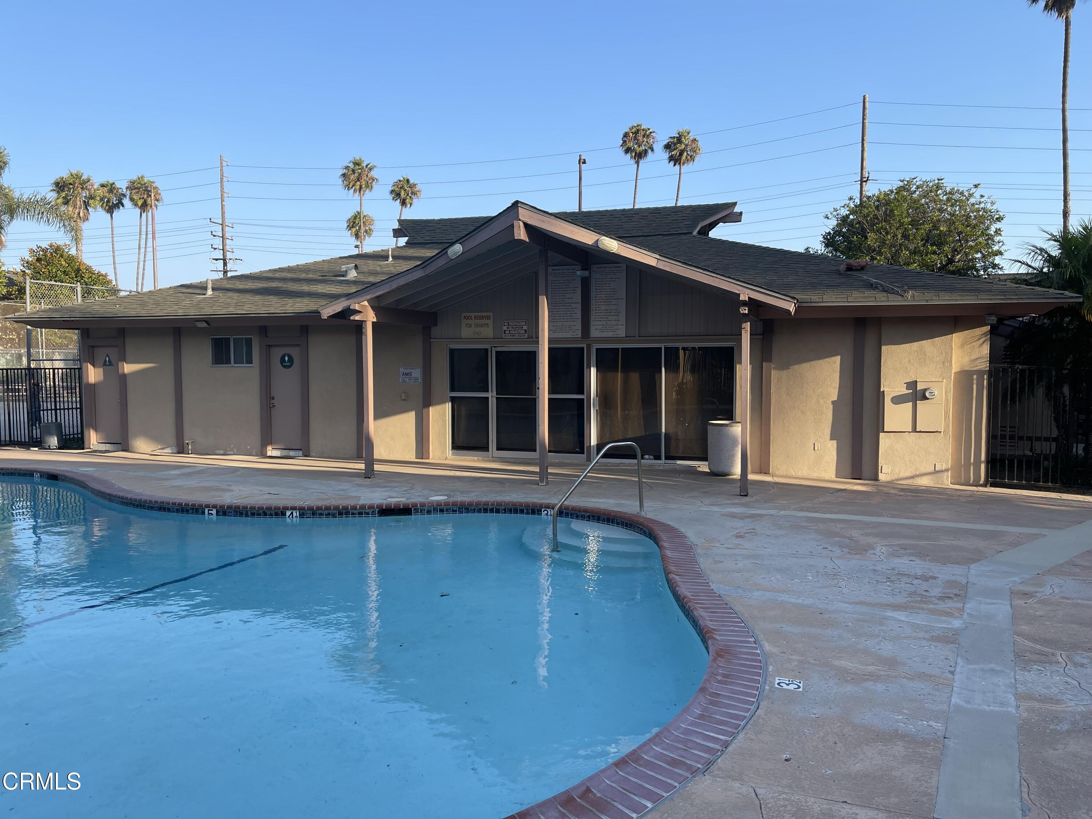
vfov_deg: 53.1
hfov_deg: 67.3
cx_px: 546
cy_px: 410
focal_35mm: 26
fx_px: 820
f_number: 1.6
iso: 50
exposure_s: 1/1618
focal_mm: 5.1
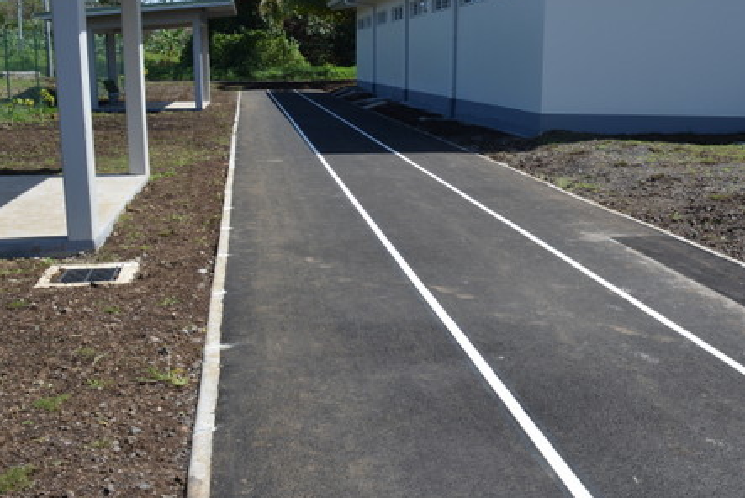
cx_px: 471
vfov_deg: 34.2
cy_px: 272
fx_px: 808
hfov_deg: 49.0
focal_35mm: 39
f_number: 8
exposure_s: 1/250
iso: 100
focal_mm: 18
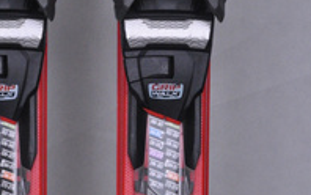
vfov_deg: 5.0
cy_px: 256
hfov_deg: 8.1
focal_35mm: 260
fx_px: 2206
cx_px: 79
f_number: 9.5
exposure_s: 1/125
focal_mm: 75
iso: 3200
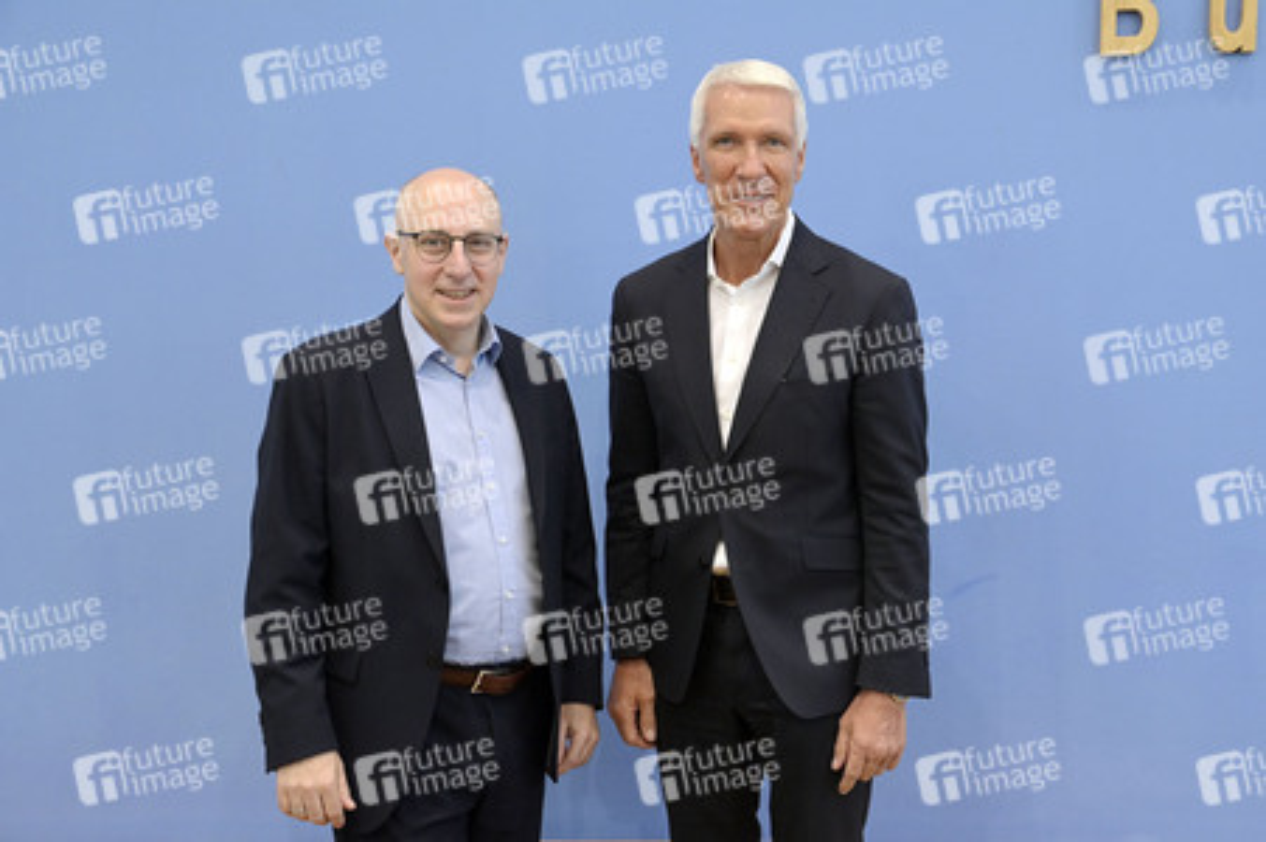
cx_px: 633
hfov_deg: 44.5
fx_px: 1546
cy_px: 421
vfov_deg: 30.5
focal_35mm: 44
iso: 4000
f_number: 5.6
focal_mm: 44
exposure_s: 1/400
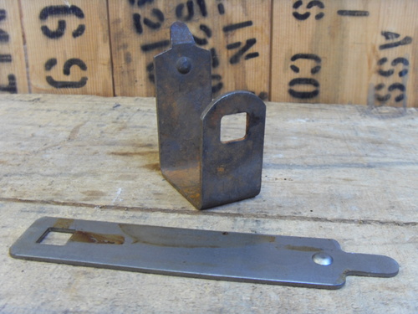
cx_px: 209
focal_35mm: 39
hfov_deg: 47.9
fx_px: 471
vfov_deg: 36.8
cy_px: 157
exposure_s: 1/4
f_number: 3.5
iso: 200
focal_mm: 6.6
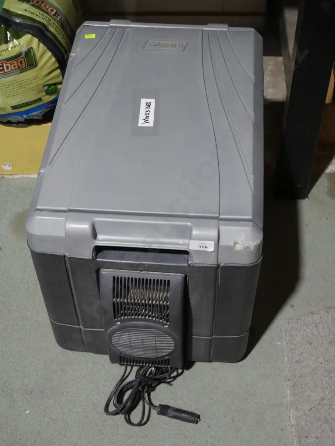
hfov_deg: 28.1
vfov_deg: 36.8
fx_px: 670
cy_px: 223
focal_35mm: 52
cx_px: 168
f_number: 5.3
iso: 800
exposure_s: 1/60
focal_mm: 26
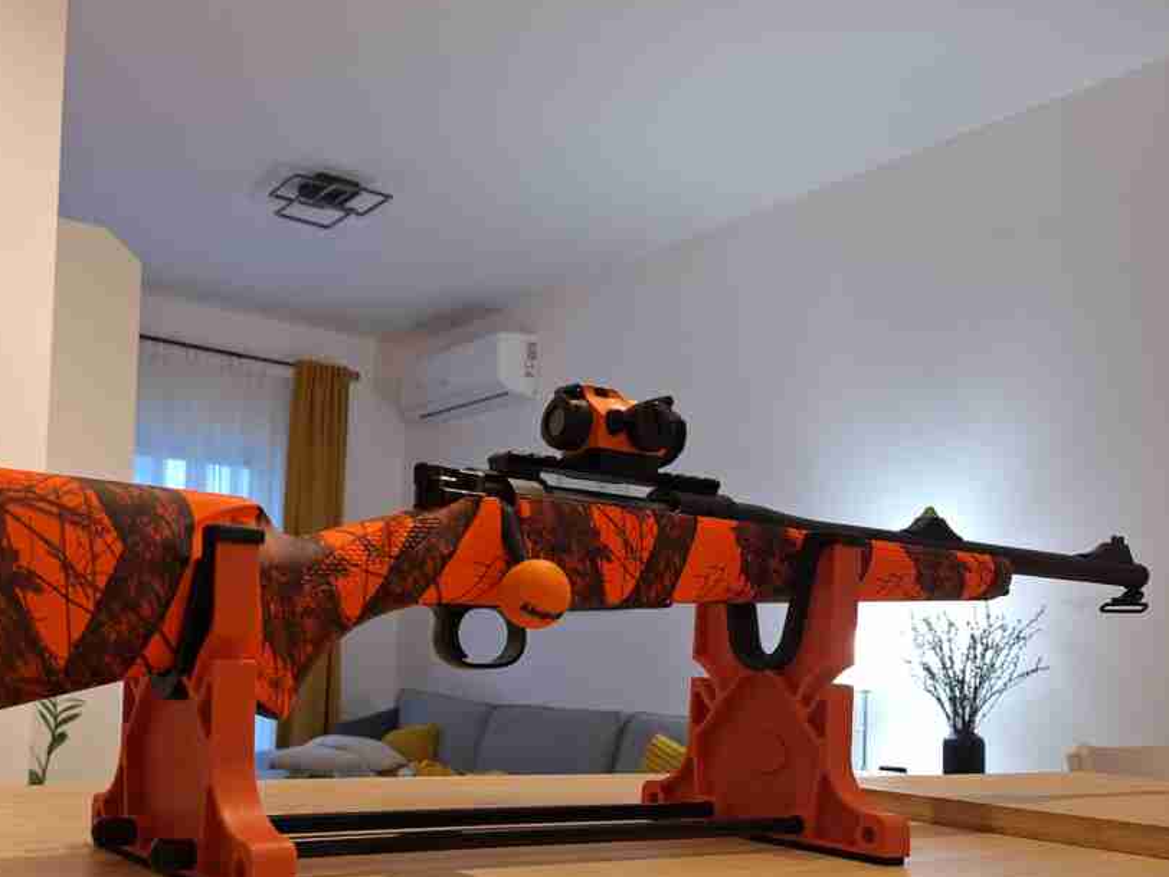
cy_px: 611
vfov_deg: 41.1
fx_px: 1148
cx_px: 370
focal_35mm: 34
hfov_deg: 52.7
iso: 200
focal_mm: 5.54
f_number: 1.8
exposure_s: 1/33
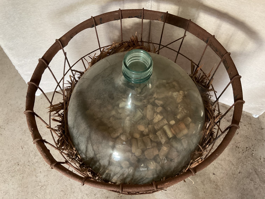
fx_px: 222
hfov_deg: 61.7
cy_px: 100
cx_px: 132
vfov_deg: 48.2
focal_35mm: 29
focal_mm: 3
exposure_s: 1/40
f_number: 1.8
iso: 200
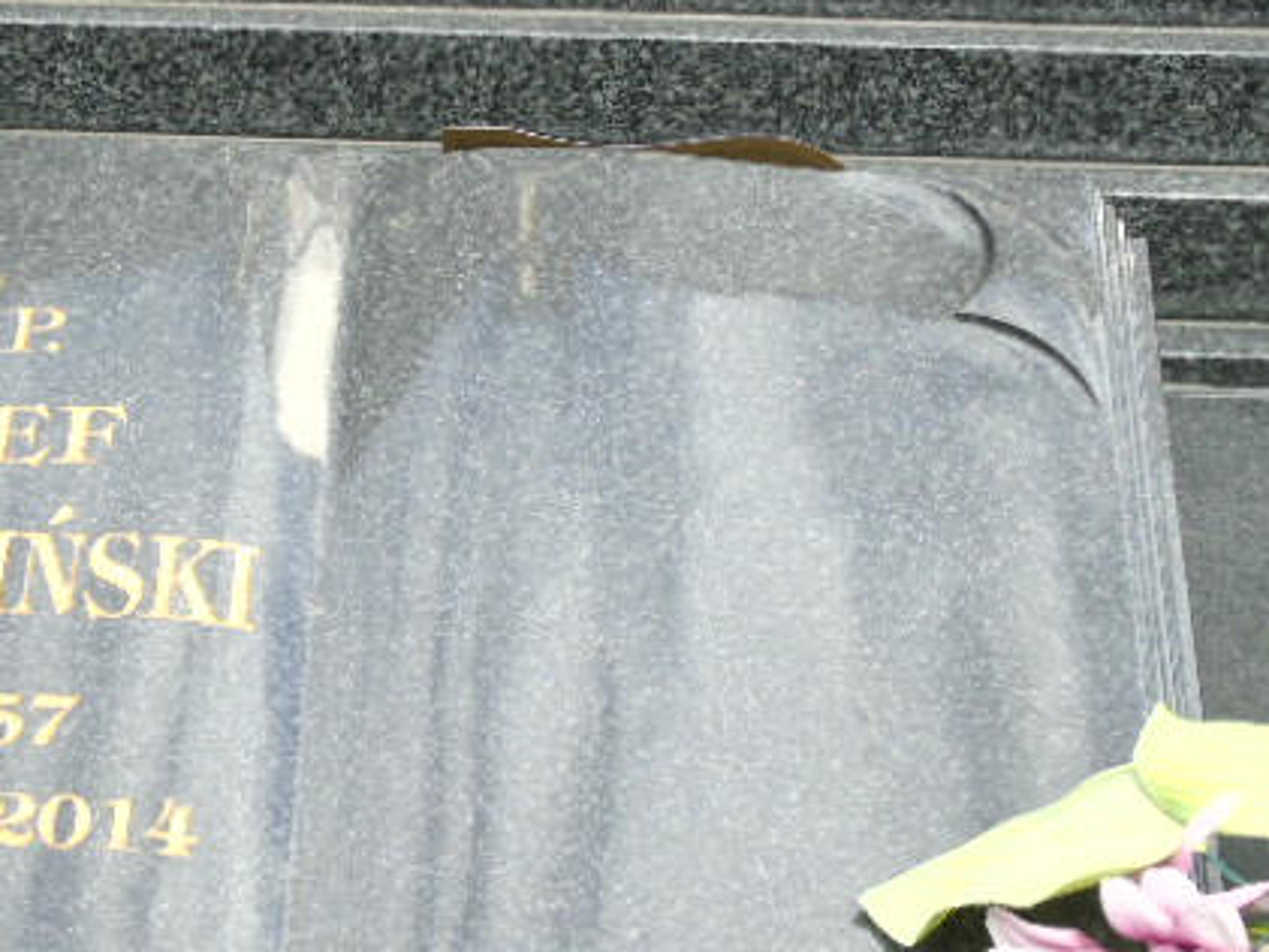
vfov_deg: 13.7
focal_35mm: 108
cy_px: 518
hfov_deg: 18.1
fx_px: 3960
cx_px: 362
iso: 80
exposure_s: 1/160
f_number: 4.7
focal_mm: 13
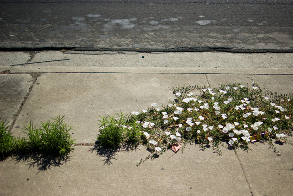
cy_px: 98
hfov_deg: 42.3
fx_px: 379
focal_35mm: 46
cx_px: 146
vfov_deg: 29.0
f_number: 1.8
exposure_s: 1/4000
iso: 100
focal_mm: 31
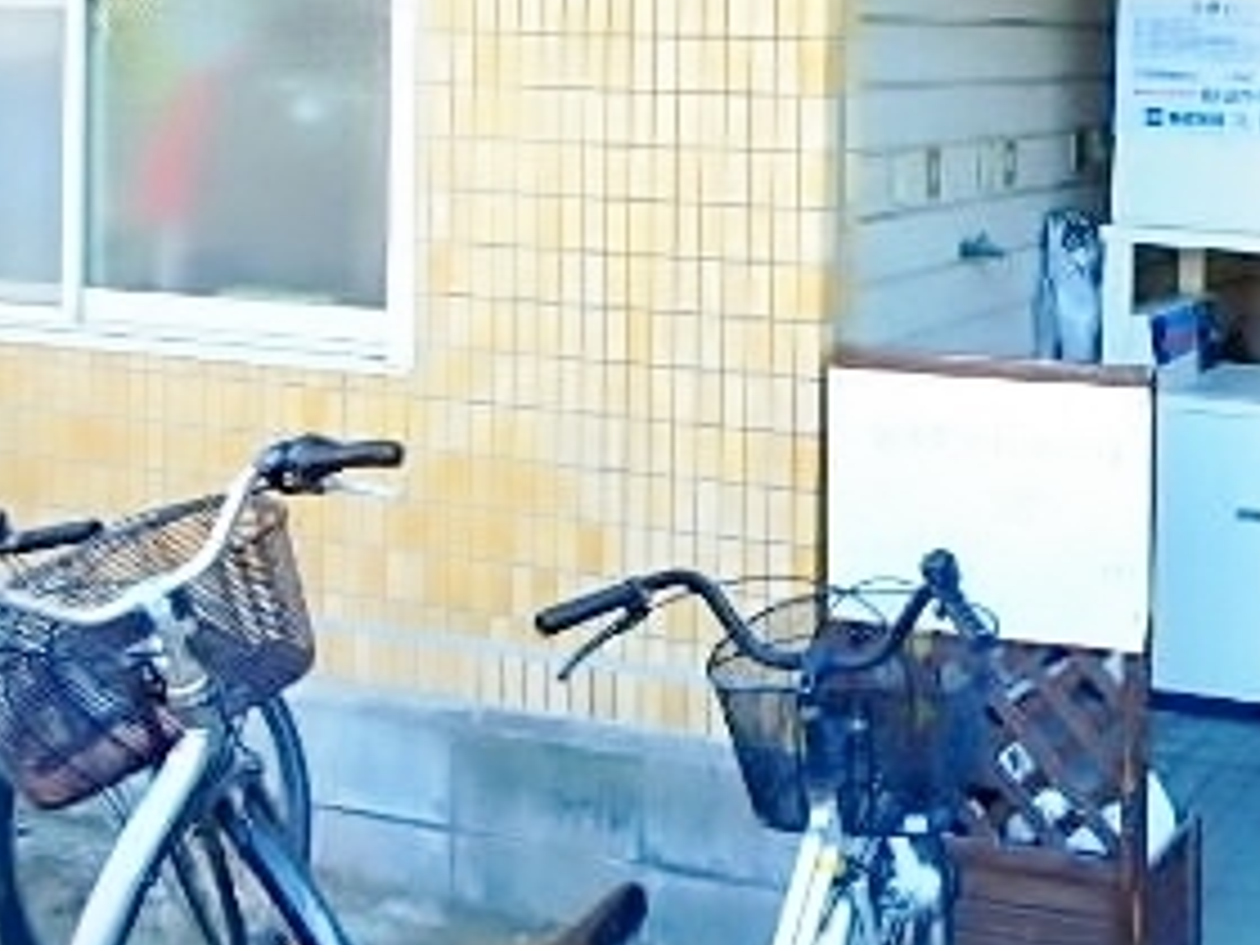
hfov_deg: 34.7
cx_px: 1350
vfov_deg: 29.1
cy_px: 99
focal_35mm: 48
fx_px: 1747
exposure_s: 1/80
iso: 125
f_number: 3.5
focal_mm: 3.7
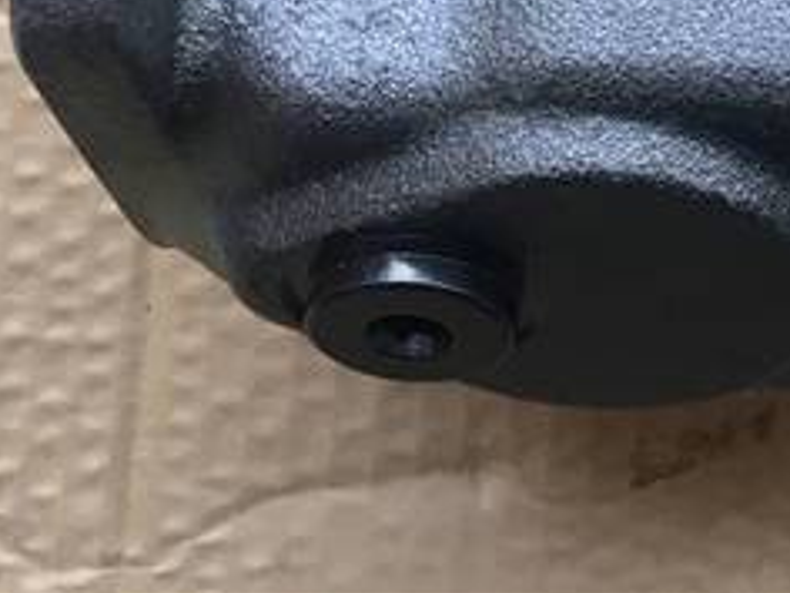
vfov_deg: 14.7
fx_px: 2100
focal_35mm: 92
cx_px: 894
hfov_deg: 20.2
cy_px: -345
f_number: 2.2
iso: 32
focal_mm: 4.15
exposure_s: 1/33
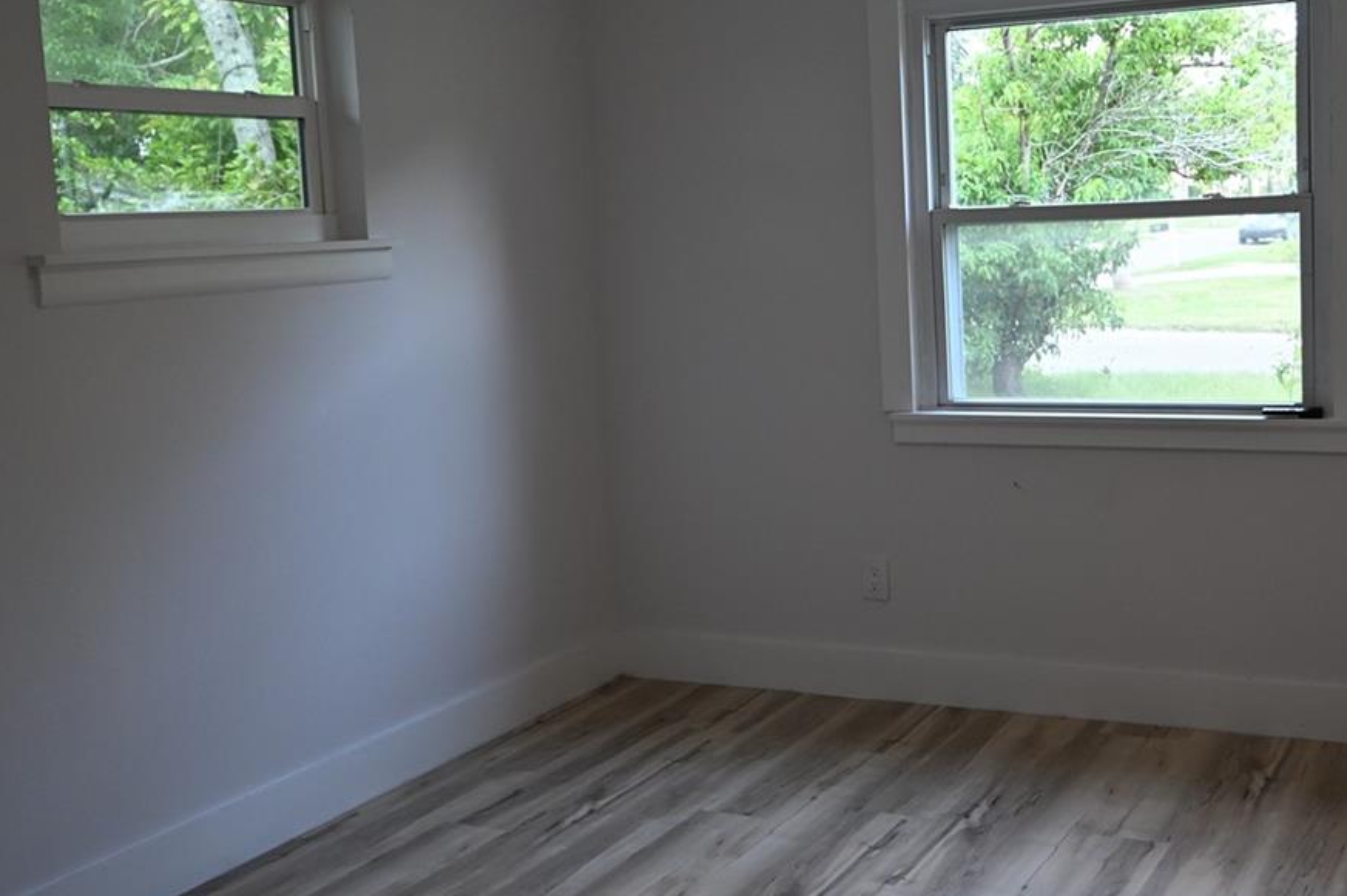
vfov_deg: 30.5
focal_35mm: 44
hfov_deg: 44.3
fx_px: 1645
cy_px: 398
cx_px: 812
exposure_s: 1/250
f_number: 3.5
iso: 400
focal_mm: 16
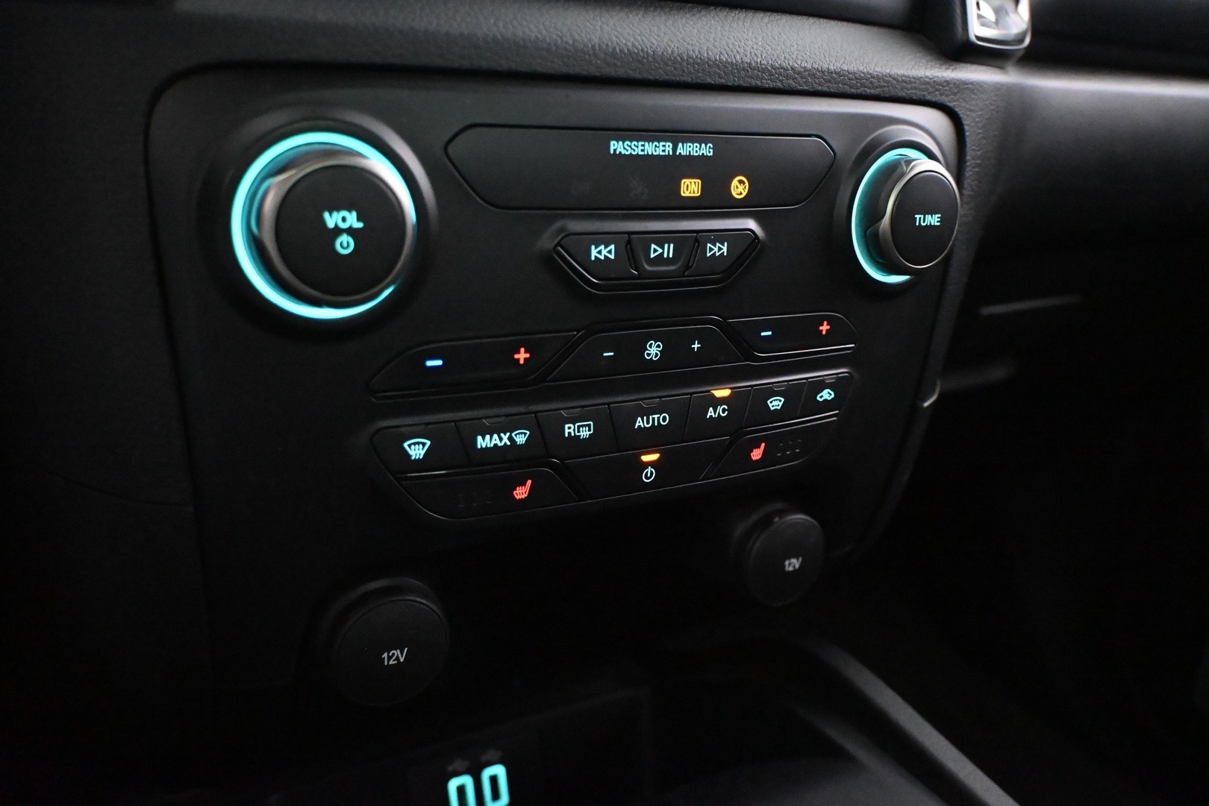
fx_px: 1033
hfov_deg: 60.7
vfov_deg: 42.6
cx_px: 604
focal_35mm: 31
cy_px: 403
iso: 12800
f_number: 3.8
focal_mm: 20.5
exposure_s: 1/50
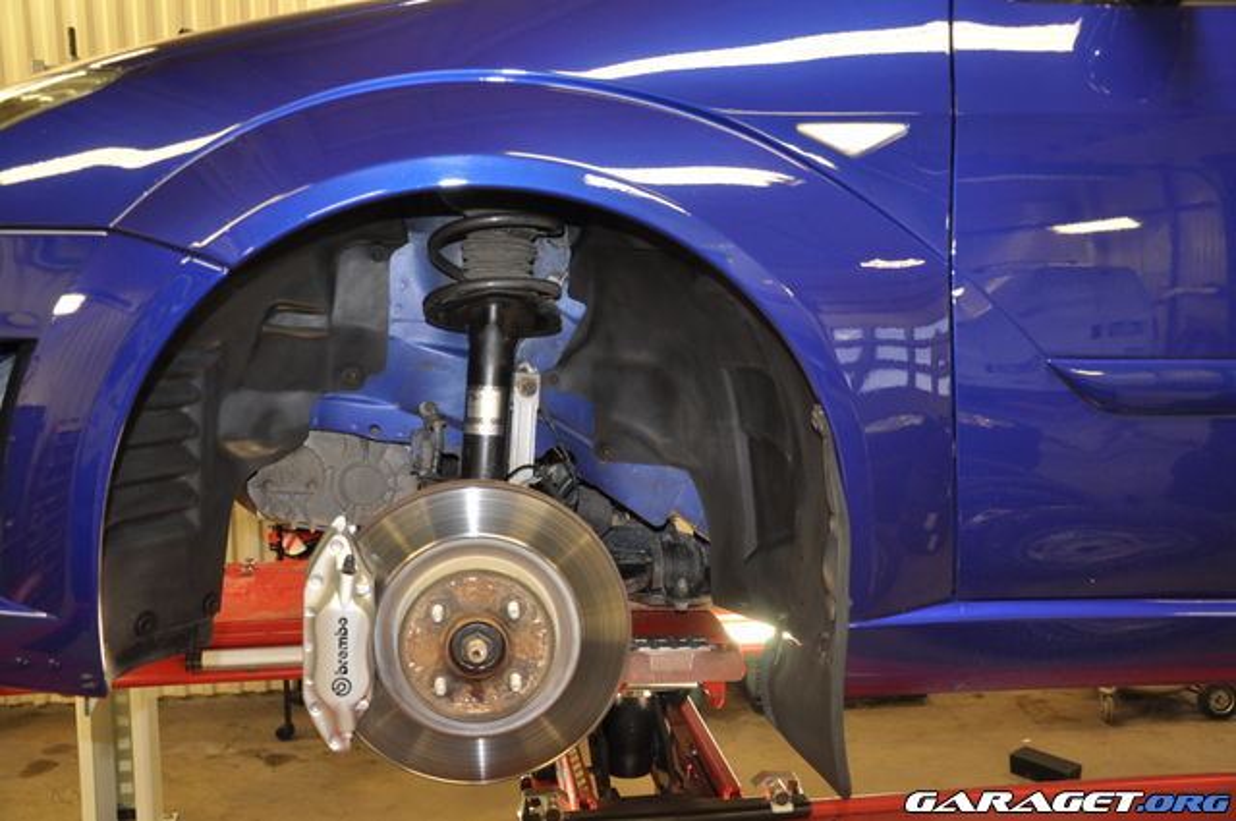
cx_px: 618
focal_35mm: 36
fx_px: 1234
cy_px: 410
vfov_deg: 36.8
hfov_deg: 53.2
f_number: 3.8
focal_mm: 24
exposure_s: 1/30
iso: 400
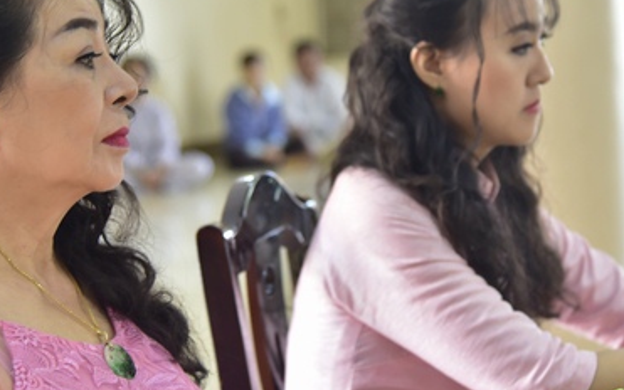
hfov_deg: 16.7
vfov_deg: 10.5
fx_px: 2126
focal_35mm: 125
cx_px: 257
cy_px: 151
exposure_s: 1/50
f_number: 4
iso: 800
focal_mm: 70
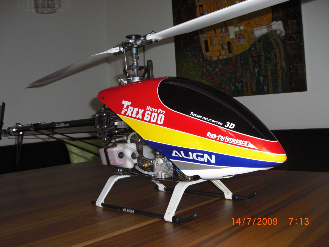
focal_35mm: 38
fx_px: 361
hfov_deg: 49.0
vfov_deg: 37.7
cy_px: 124
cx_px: 164
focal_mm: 6.2
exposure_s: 1/60
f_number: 2.7
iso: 100
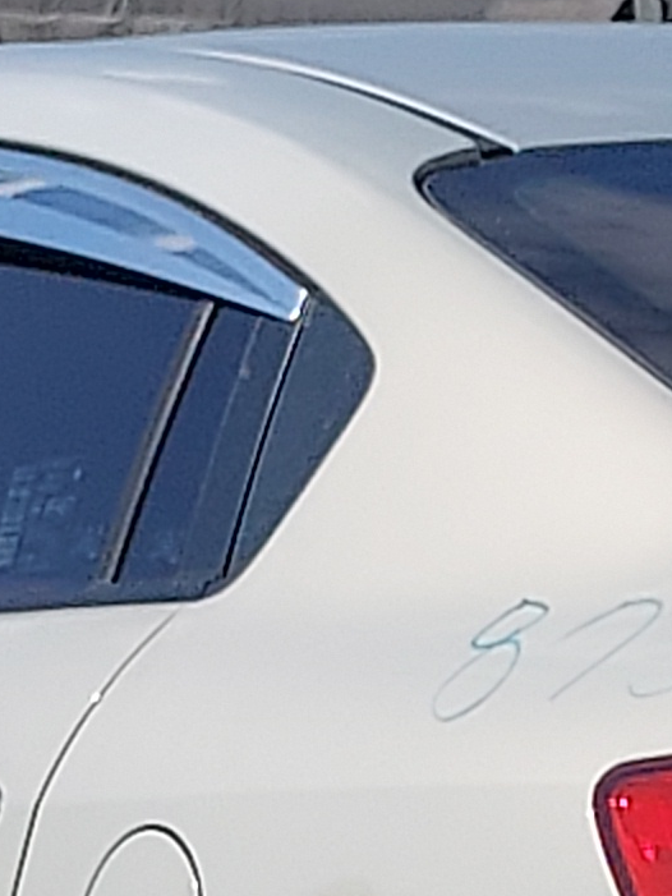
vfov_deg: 13.3
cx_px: 883
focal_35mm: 137
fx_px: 3545
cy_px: 1494
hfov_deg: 10.6
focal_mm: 4.6
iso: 40
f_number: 1.8
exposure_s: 1/1739
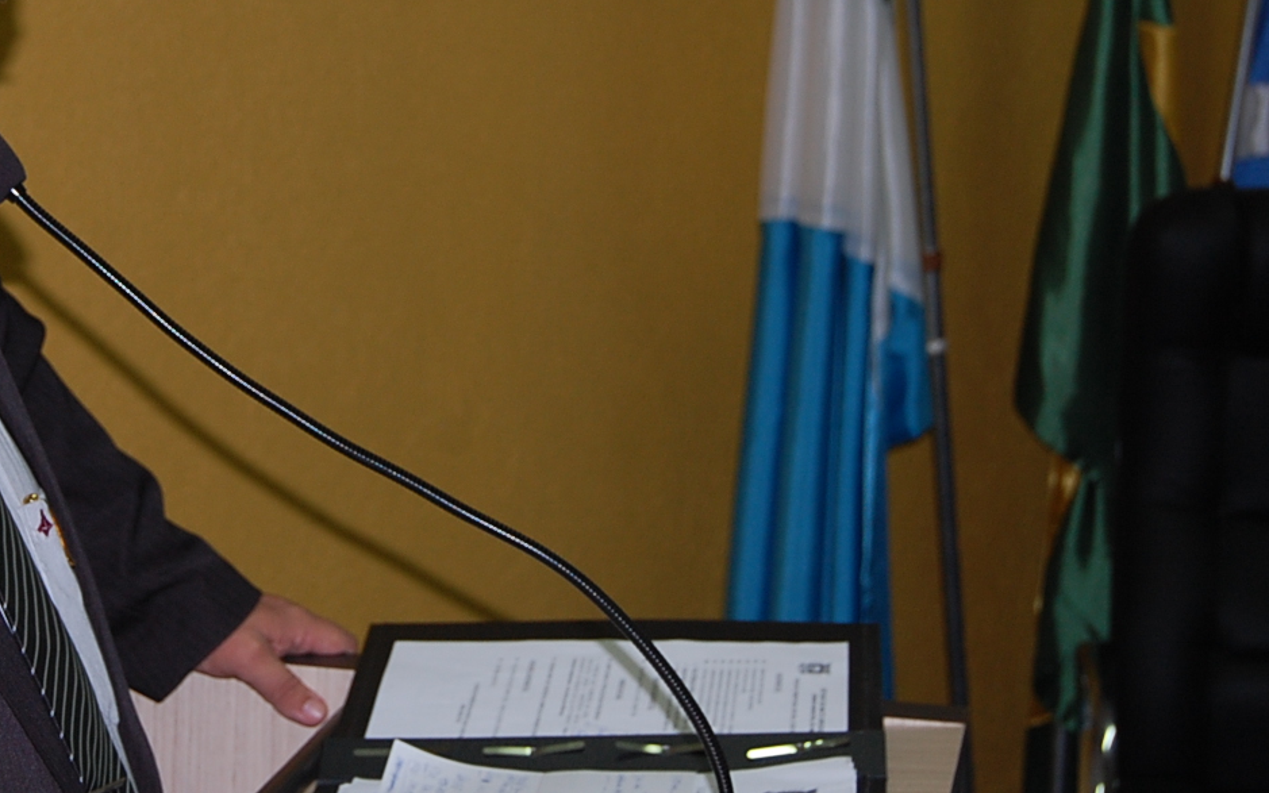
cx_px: 255
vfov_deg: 14.0
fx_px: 3217
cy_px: 247
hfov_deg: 22.0
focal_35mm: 93
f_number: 5
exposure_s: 1/60
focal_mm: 38
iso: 400
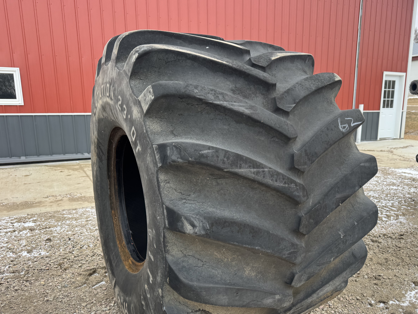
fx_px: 350
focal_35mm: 29
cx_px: 238
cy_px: 187
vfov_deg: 48.0
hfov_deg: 61.4
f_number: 1.78
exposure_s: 1/451
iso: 80
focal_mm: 6.76
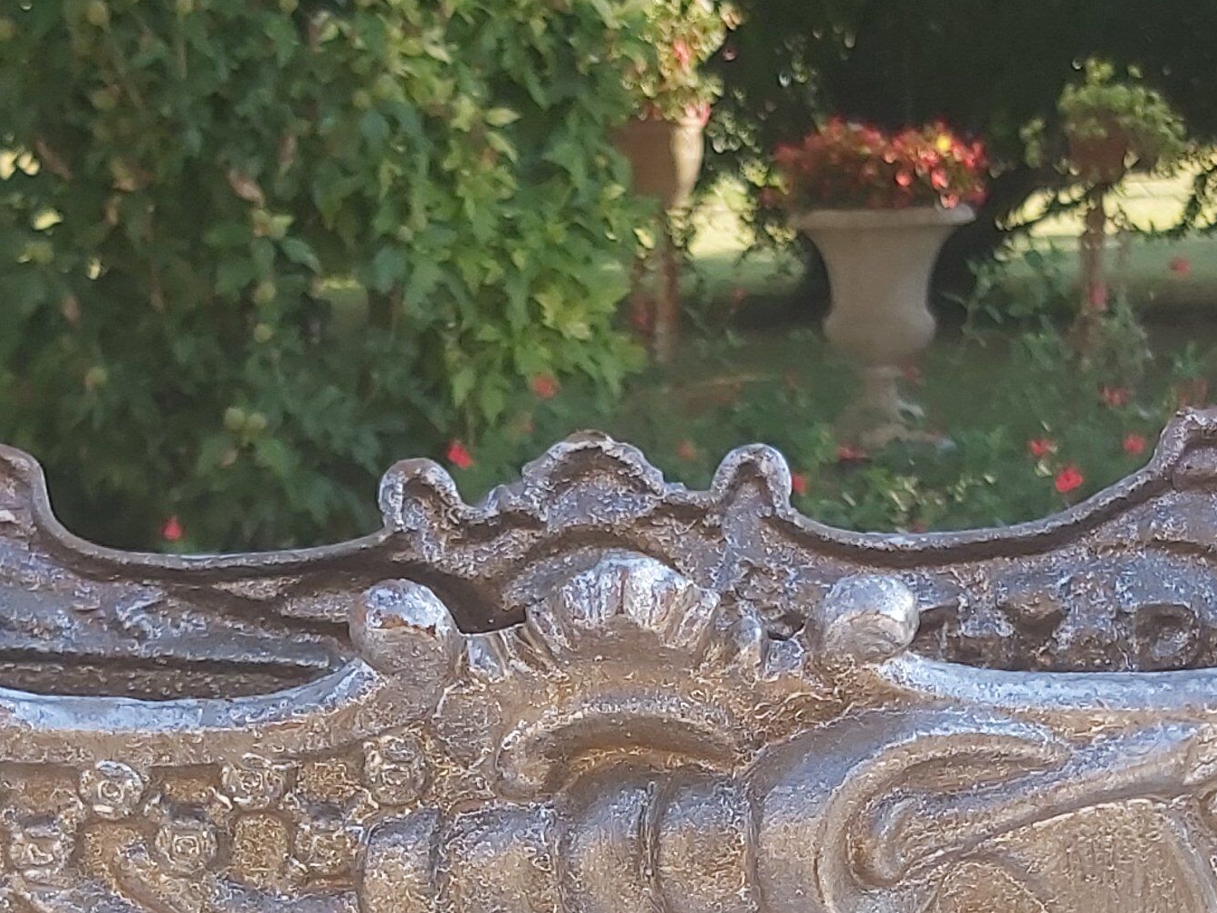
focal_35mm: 78
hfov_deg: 25.0
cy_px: 870
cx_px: 625
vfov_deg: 18.5
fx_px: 2742
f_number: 1.7
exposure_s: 1/295
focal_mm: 3.92
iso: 64
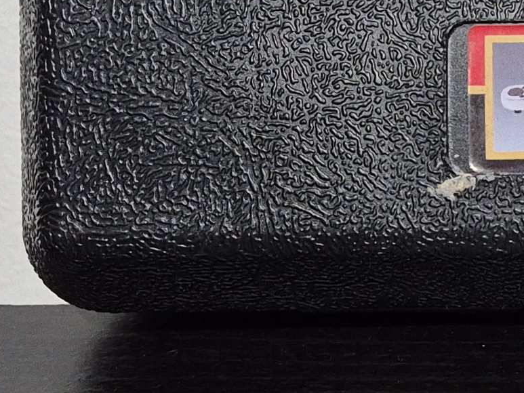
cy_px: 152
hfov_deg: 15.1
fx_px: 1802
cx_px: 839
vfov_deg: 12.4
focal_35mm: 119
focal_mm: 5.4
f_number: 1.8
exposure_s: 1/100
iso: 320
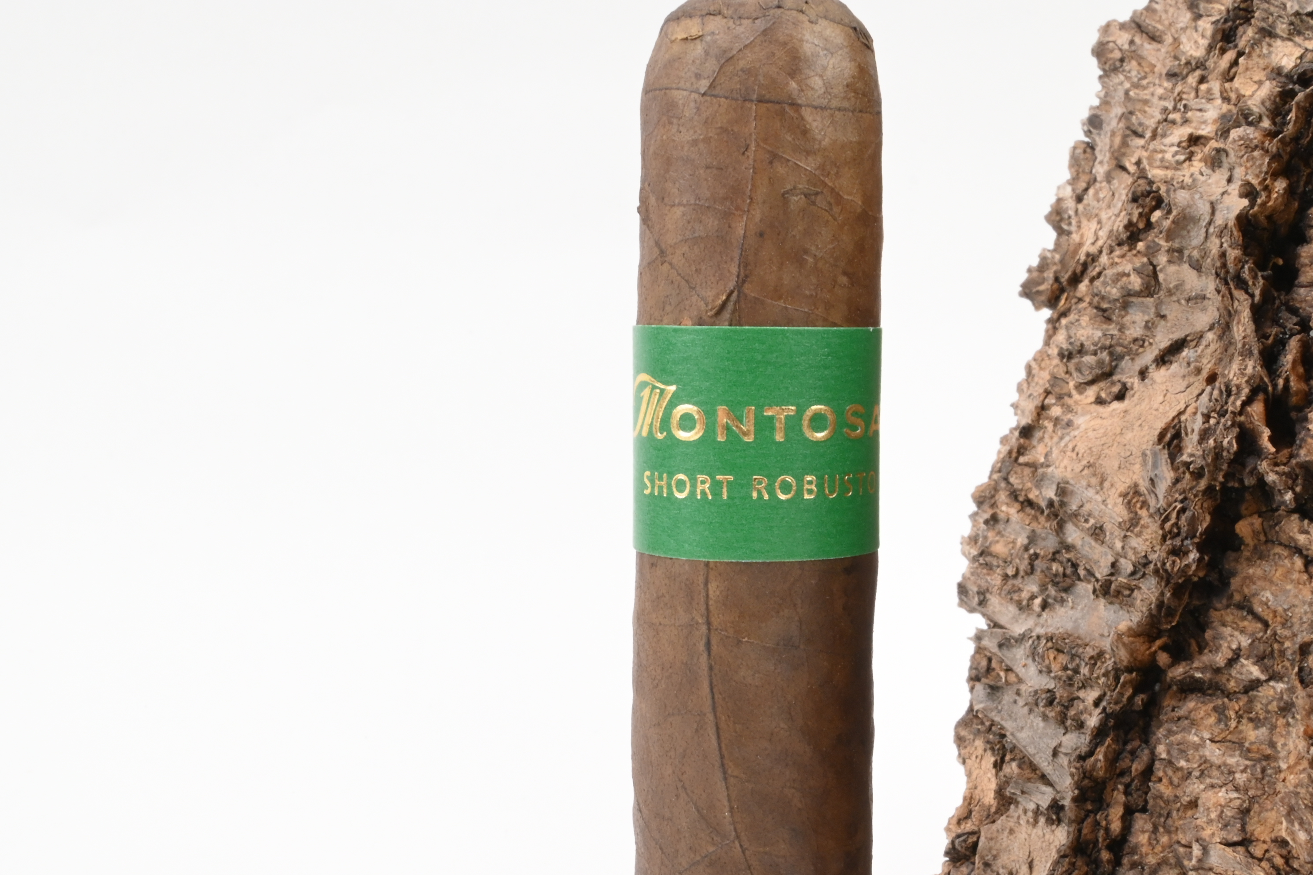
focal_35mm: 55
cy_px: 550
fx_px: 2006
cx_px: 811
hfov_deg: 36.1
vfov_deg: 24.5
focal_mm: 26
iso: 640
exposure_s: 1/15
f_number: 22
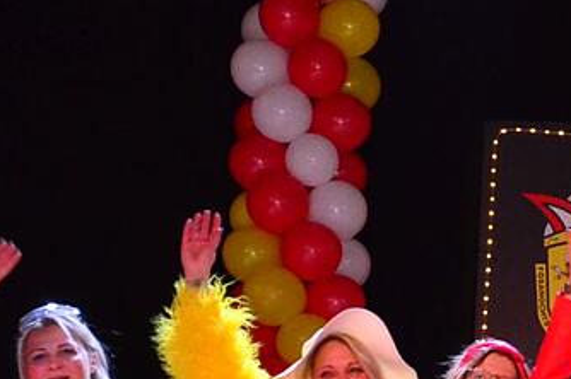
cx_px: 699
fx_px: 2688
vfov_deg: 8.0
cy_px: 500
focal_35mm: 170
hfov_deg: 11.9
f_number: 5.6
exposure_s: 1/160
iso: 3200
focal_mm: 35
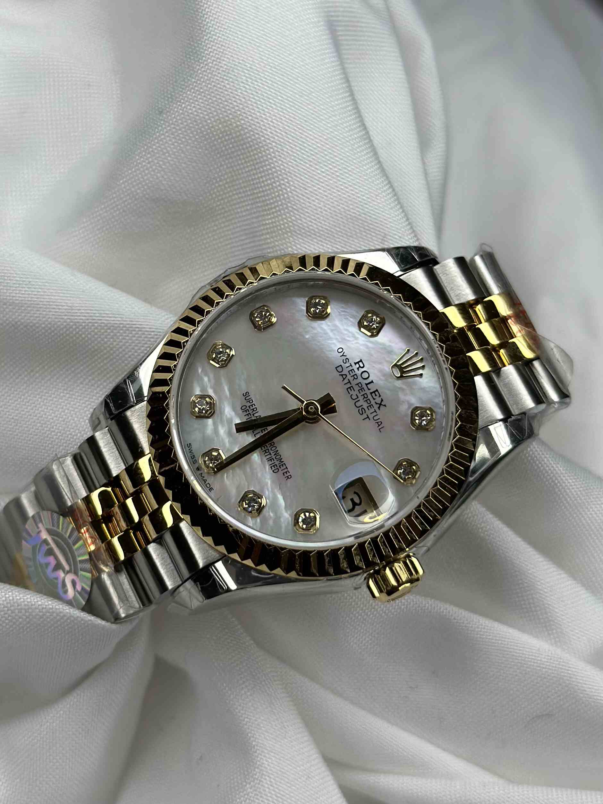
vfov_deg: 39.7
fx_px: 1115
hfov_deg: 30.3
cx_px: 302
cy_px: 402
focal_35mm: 48
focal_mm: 6.86
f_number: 1.78
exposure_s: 1/1376
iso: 80
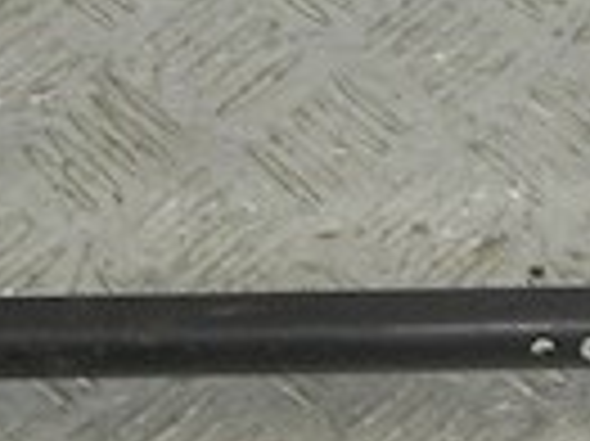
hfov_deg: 9.8
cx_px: 649
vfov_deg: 7.3
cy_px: -189
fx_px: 3406
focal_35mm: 200
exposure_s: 1/30
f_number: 3.1
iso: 125
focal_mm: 6.72
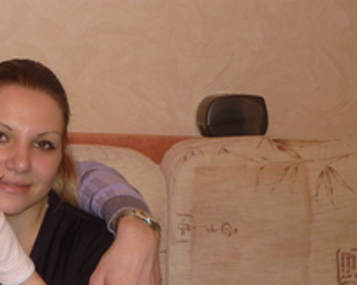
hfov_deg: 22.0
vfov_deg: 18.7
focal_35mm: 82
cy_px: 159
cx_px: -42
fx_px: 866
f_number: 2.8
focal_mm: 5.5
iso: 100
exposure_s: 1/30
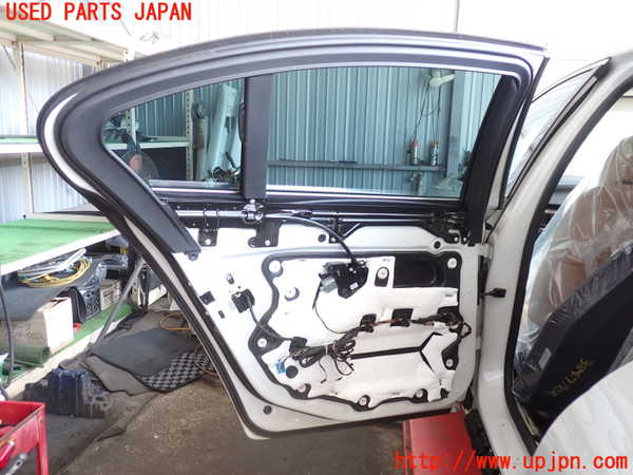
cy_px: 238
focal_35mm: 30
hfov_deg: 60.0
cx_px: 316
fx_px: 549
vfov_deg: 46.8
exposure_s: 1/60
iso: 200
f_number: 2.3
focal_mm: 5.4
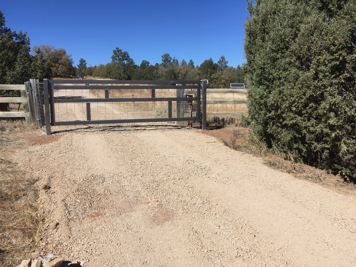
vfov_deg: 48.2
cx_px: 178
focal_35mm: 29
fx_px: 298
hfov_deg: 61.7
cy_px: 134
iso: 25
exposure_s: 1/1972
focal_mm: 4.15
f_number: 2.2
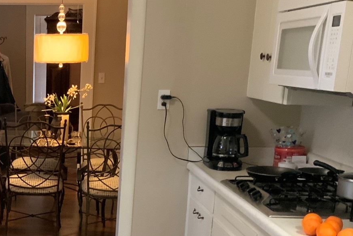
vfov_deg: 20.0
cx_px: 8
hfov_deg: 28.8
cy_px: 233
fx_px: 647
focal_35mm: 66
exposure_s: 1/40
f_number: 1.8
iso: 200
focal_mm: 3
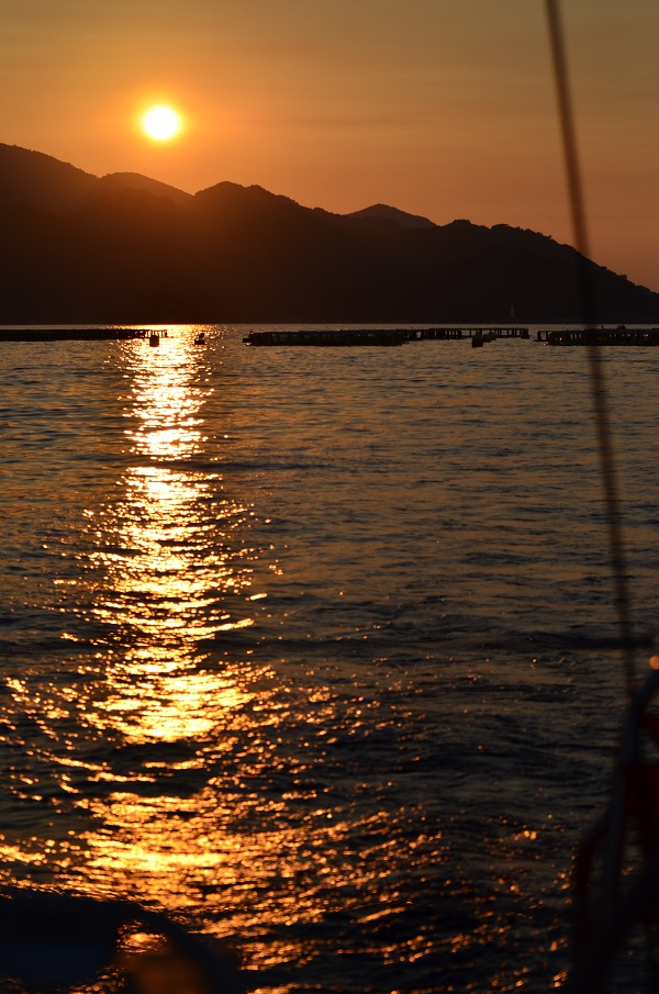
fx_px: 2894
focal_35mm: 105
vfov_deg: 19.5
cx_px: 330
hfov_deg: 13.0
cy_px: 497
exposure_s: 1/8000
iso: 280
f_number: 4.5
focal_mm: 70
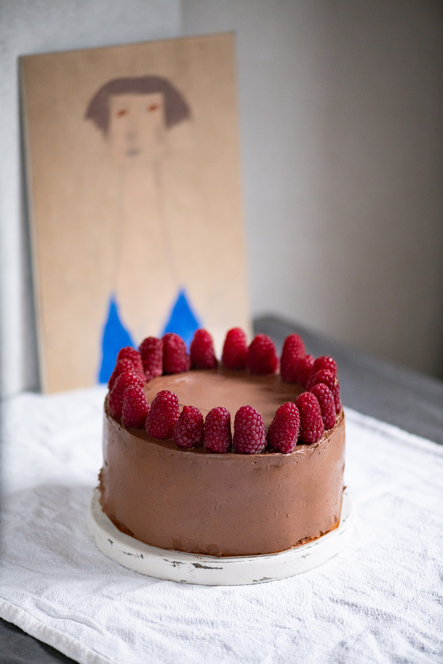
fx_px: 1938
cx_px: 222
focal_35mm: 105
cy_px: 332
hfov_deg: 13.0
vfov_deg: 19.5
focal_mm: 105
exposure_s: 1/80
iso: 640
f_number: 3
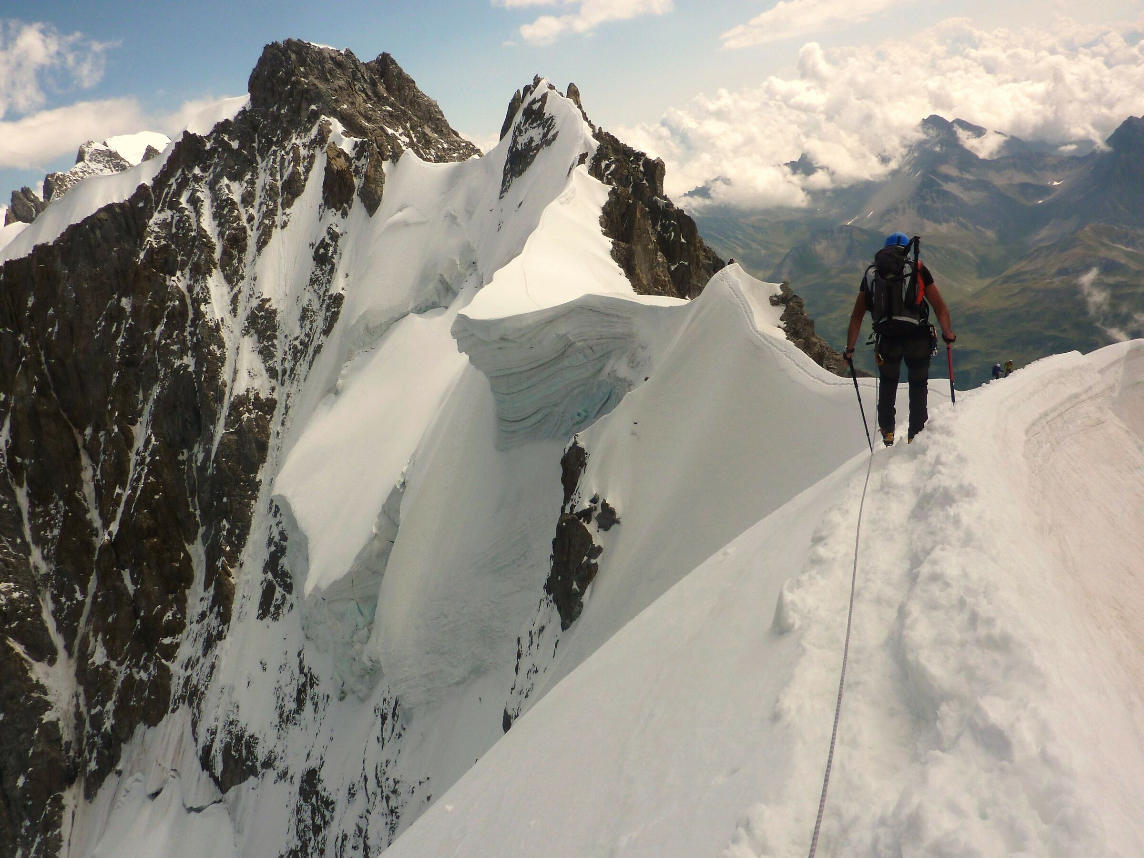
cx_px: 572
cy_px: 429
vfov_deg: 54.9
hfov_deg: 69.4
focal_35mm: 25
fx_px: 826
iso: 80
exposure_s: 1/640
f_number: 5.6
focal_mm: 4.1
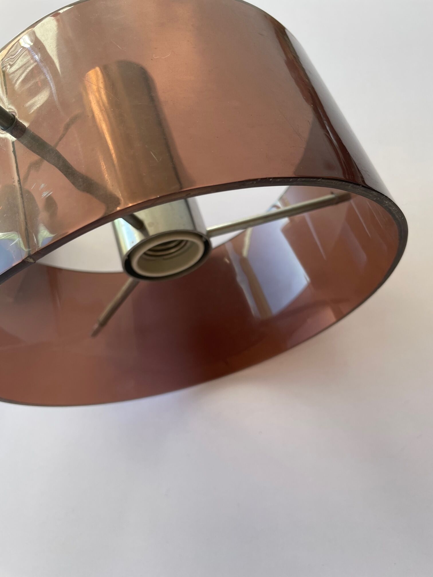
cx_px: 216
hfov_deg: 53.1
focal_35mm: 26
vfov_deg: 67.3
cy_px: 288
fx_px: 434
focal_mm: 4.2
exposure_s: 1/155
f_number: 1.6
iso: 32
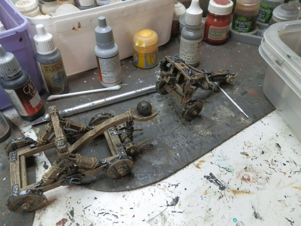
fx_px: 243
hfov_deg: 63.4
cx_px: 150
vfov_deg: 49.7
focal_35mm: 28
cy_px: 113
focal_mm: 5
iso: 400
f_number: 3.1
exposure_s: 1/200
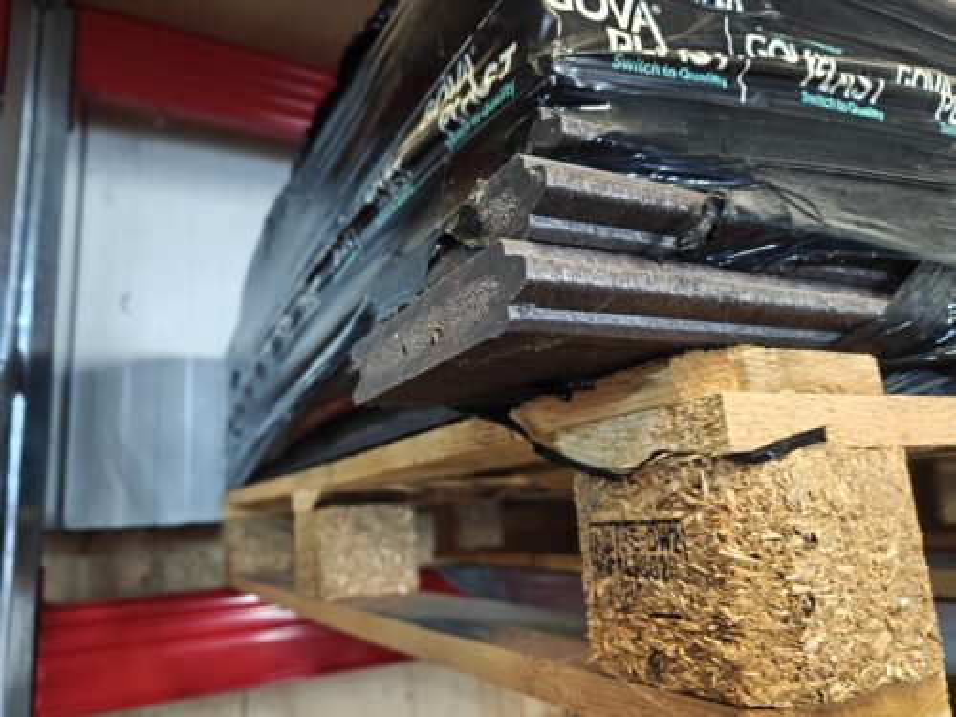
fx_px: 663
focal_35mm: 24
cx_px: 478
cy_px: 358
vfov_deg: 56.8
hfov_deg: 71.6
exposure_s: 1/20
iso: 3200
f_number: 1.8
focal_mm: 5.59
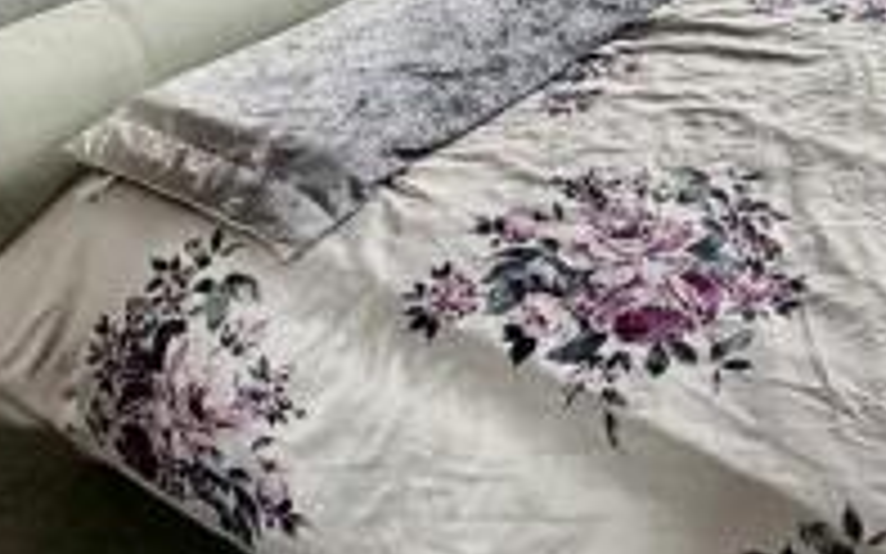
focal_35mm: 44
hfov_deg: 42.8
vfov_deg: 26.6
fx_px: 1062
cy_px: -74
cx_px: 735
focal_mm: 2.22
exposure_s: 1/99
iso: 100
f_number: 2.2
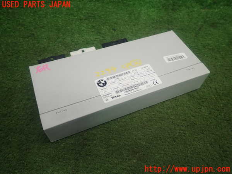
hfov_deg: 63.4
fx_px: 188
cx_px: 116
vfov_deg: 49.7
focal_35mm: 28
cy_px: 87
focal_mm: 5.05
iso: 100
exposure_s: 1/60
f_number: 2.2
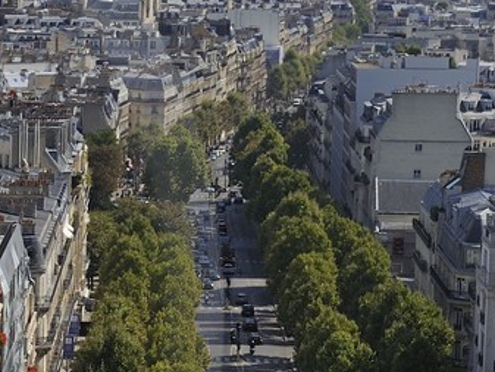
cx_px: -382
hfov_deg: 8.1
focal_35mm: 237
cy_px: 315
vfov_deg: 6.3
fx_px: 3390
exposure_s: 1/250
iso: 200
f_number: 10
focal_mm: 52
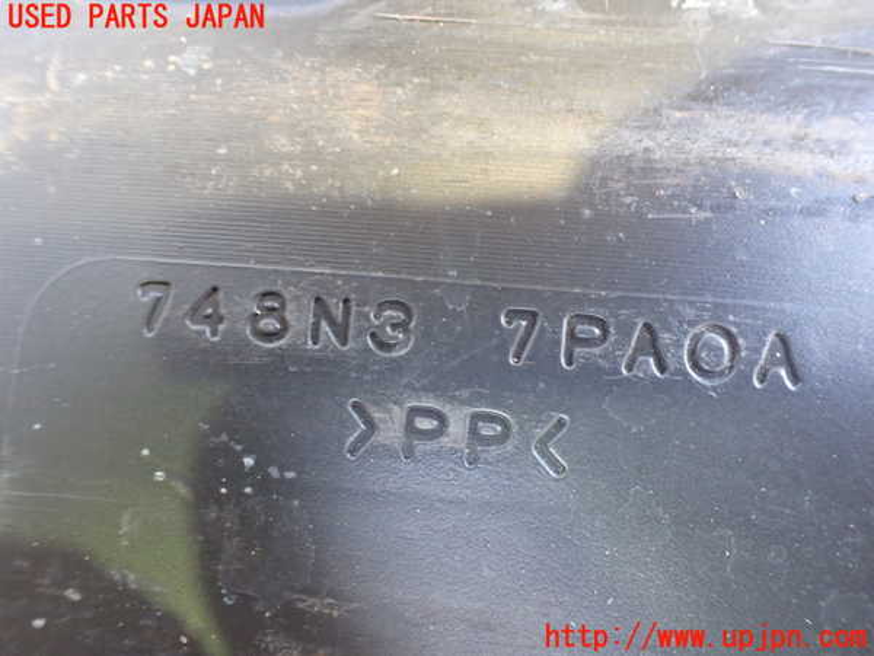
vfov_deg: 46.8
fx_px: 757
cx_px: 437
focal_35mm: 30
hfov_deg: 60.0
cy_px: 328
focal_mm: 5.4
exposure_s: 1/30
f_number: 2.3
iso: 1000
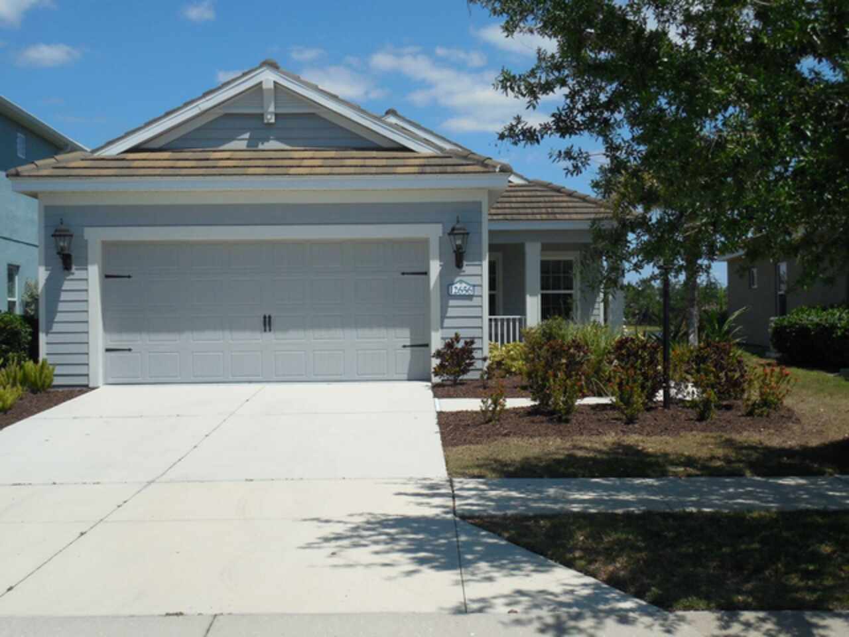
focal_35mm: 43
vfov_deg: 33.6
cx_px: 424
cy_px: 318
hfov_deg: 43.9
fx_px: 1055
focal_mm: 7.8
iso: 125
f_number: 7.8
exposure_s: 1/400
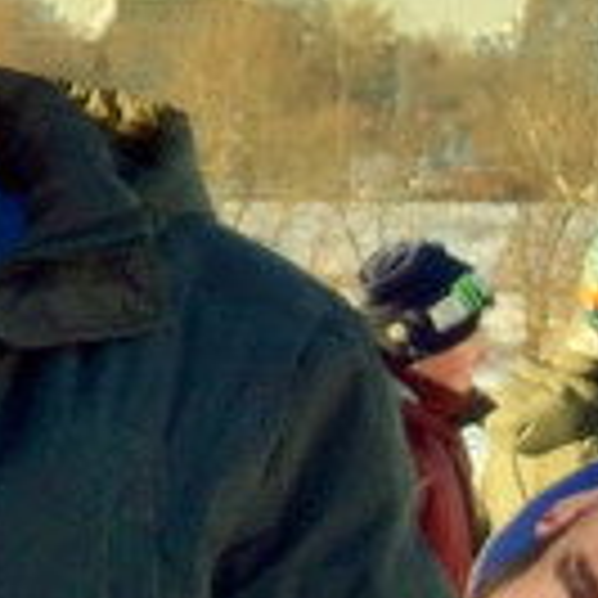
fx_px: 3635
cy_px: 958
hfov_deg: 9.1
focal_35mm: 186
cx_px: -342
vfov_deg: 9.1
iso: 80
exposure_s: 1/251
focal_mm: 3.85
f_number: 2.8
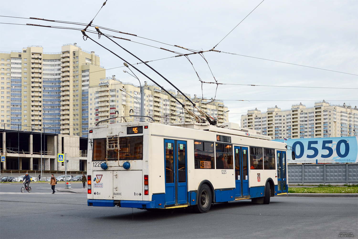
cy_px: 120
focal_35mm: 38
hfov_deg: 51.3
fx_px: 373
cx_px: 179
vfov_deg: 35.5
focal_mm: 25
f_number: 5.6
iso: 400
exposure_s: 1/400
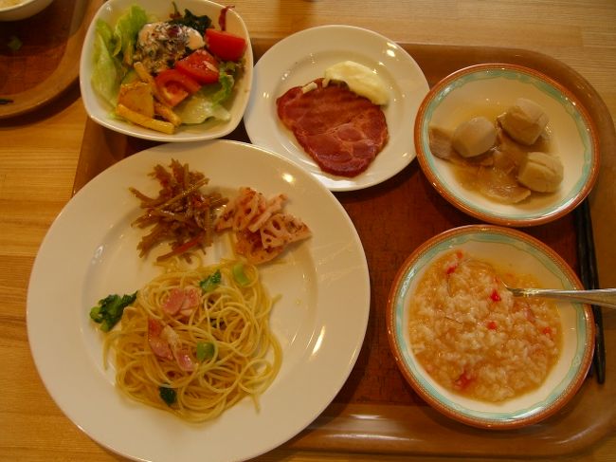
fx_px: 676
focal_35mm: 38
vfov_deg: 37.7
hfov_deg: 49.0
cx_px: 308
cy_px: 231
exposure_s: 1/125
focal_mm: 7.9
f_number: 2.8
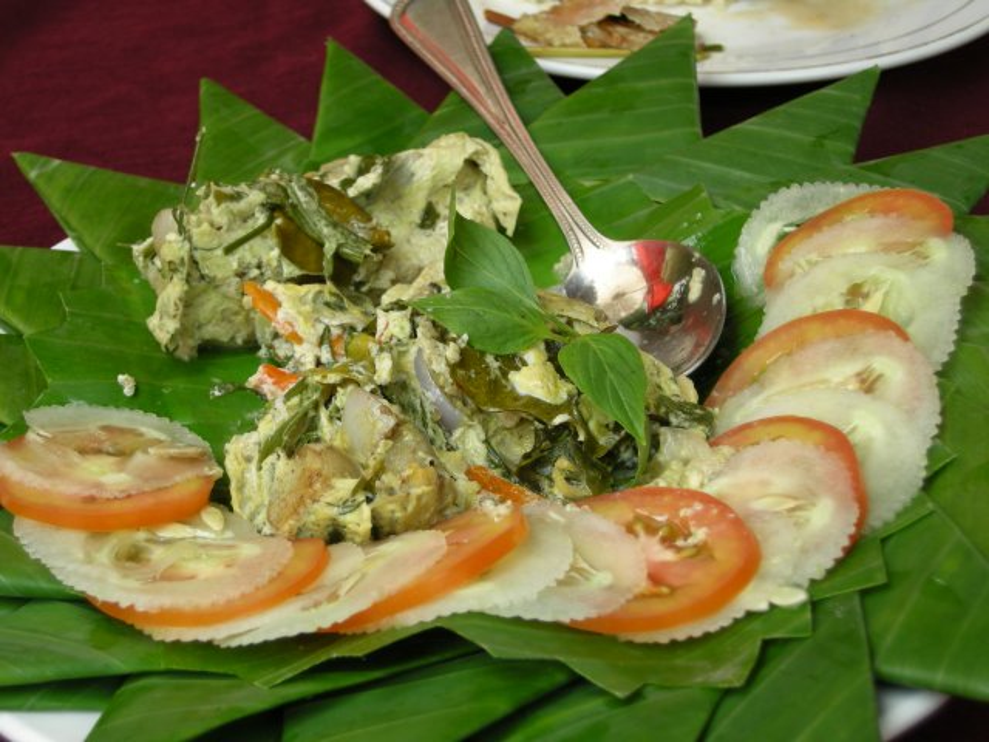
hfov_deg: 26.0
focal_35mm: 75
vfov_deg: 19.6
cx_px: 494
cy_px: 371
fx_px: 2143
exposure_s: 1/65.2
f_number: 3.9
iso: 64
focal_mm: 15.7
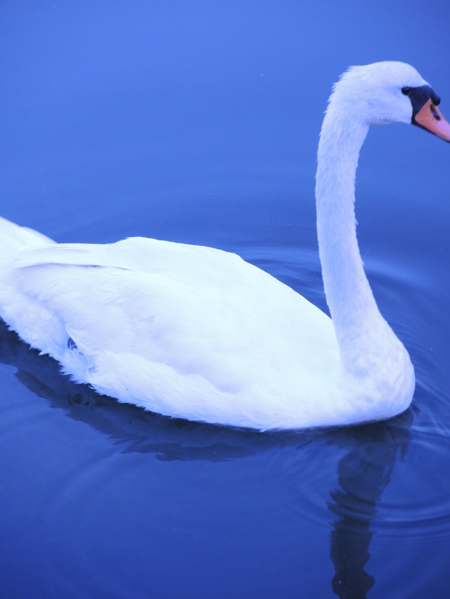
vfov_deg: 9.9
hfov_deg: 7.4
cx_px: 225
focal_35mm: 200
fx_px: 3467
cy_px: 300
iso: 400
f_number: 4
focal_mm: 42.8
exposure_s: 1/50
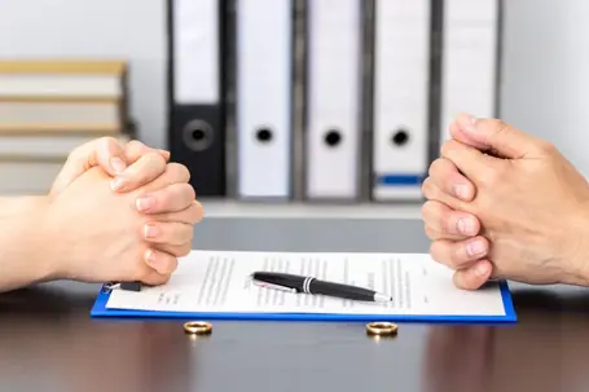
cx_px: 294
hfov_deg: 13.0
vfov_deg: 8.7
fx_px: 2576
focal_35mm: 158
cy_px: 196
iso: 100
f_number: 5.6
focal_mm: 105
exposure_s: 1/200
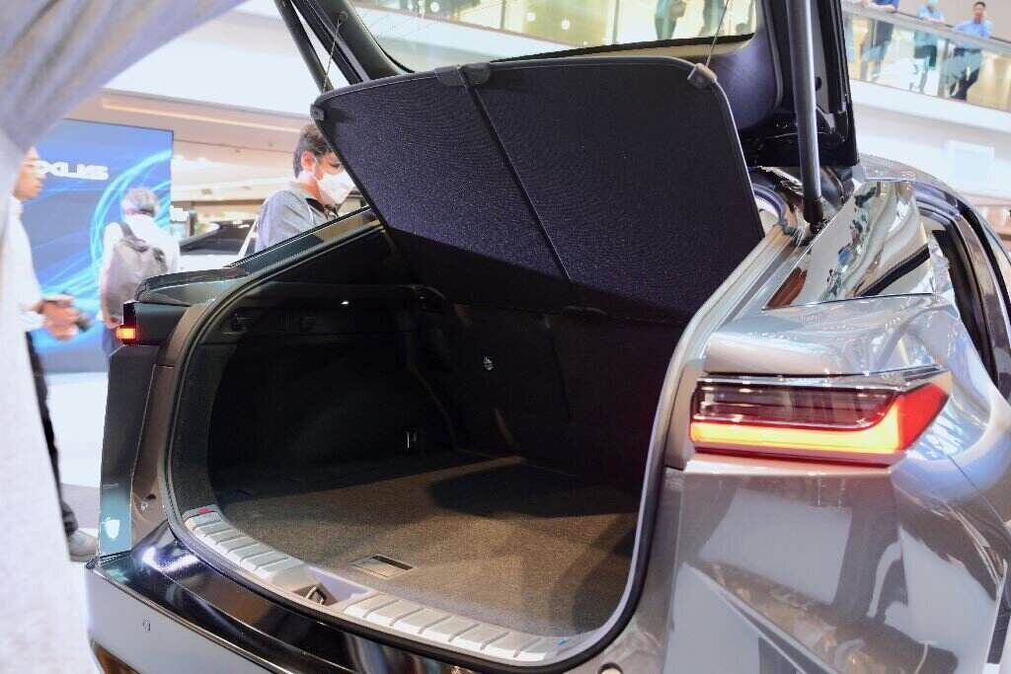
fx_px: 772
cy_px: 337
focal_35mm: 28
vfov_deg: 47.2
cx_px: 506
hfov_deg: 66.4
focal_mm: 27.5
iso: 1000
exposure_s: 1/30
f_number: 4
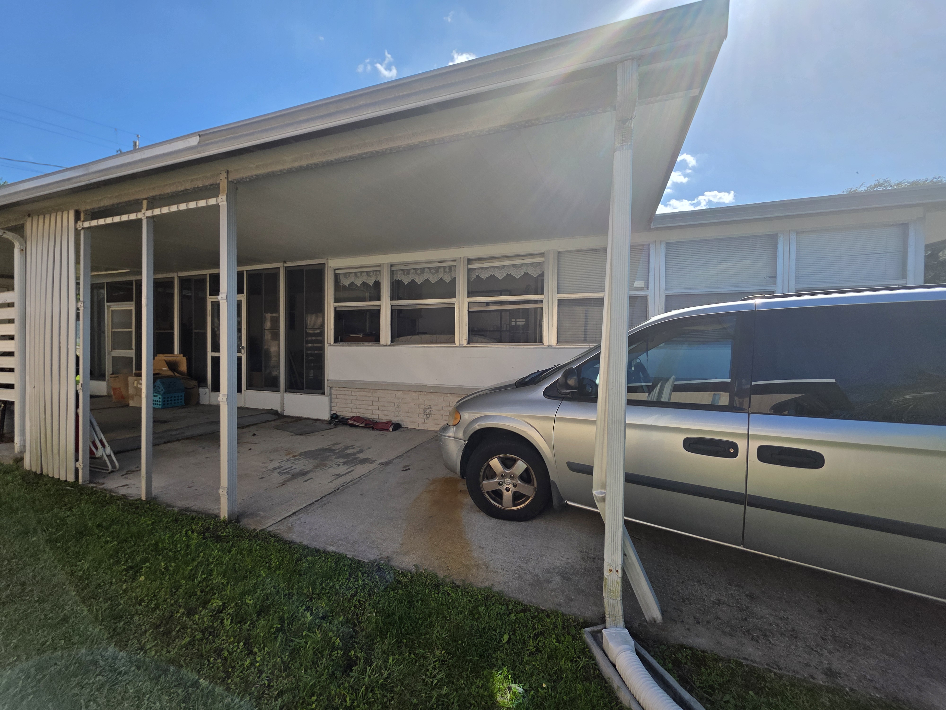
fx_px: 355
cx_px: 473
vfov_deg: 89.9
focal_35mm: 13
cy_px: 355
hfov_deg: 106.2
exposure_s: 1/2308
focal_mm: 2.2
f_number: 1.9
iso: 40
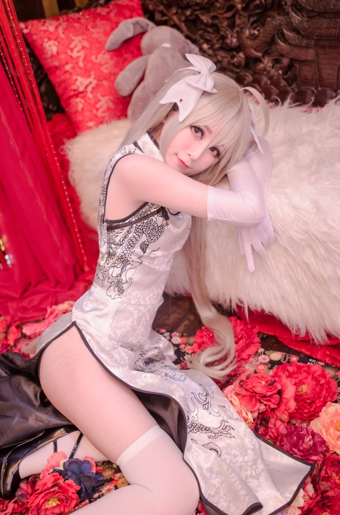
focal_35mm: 36
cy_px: 258
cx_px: 170
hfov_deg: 36.7
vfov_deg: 53.2
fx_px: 513
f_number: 1.4
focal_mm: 24
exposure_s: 1/100
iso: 400
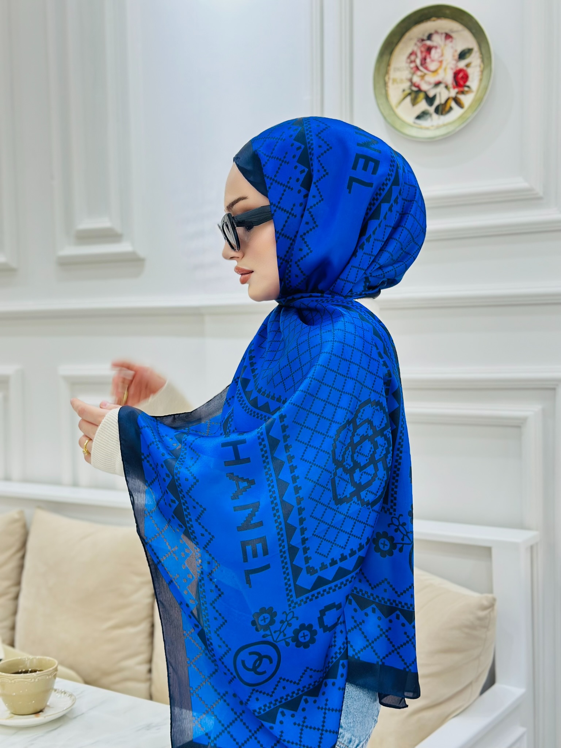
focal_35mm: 48
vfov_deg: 39.7
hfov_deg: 30.3
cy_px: 374
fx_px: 1037
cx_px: 280
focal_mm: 6.86
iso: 125
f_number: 1.78
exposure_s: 1/100
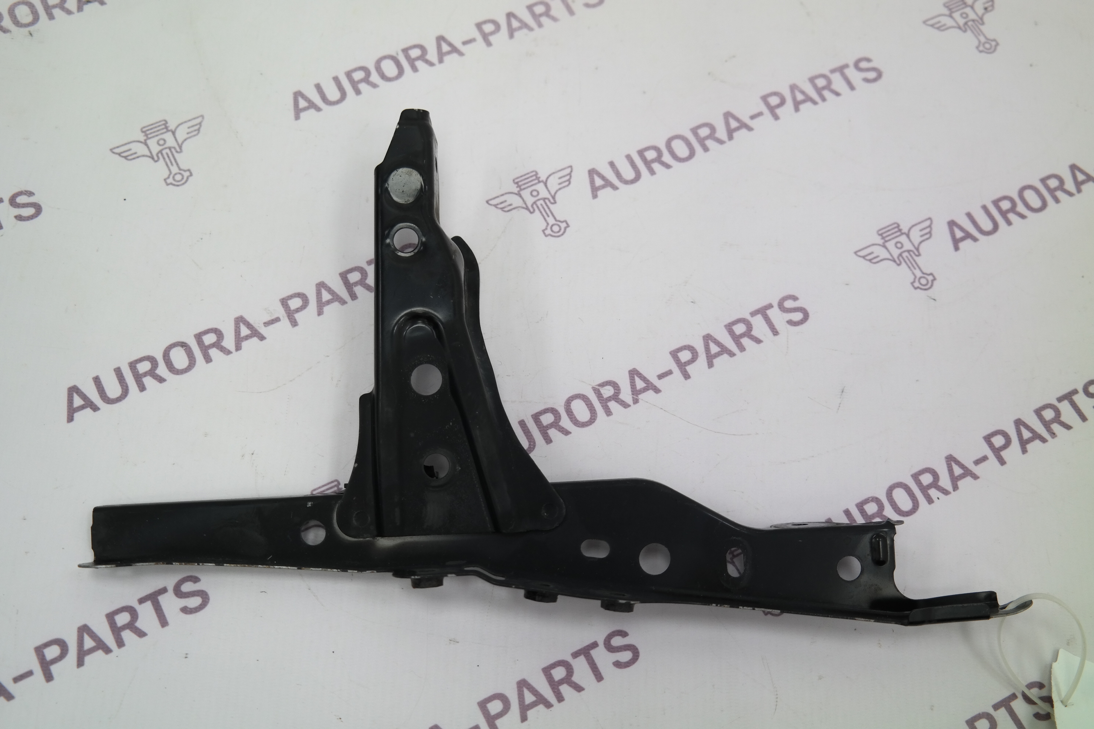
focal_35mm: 38
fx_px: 1155
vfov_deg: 35.1
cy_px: 364
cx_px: 547
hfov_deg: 50.7
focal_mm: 25
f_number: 4
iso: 200
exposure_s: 1/80
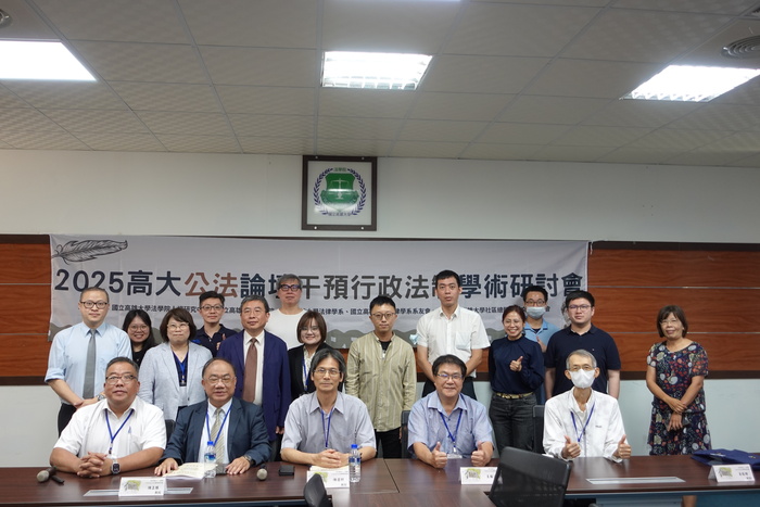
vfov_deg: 41.1
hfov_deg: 58.7
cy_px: 254
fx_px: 676
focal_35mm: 32
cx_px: 380
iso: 320
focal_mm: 12.52
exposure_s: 1/40
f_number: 2.8
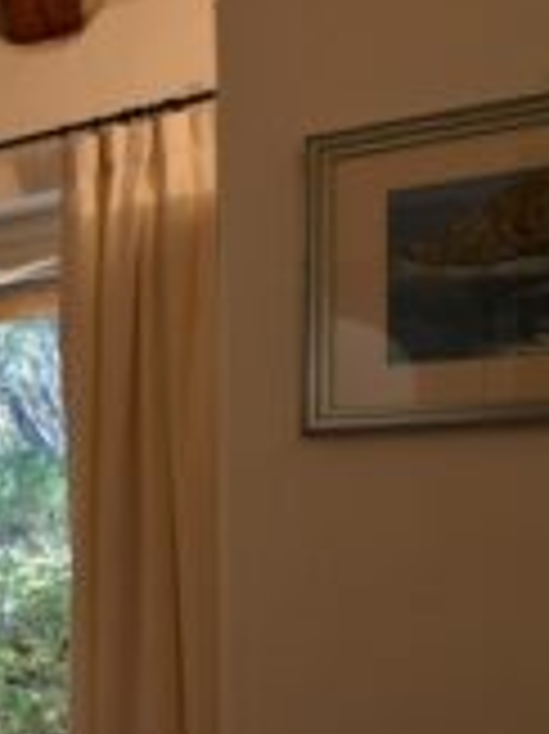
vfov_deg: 40.0
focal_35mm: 46
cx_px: -472
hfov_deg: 20.5
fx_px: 974
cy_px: 563
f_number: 8
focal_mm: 16
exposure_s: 1/40
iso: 800
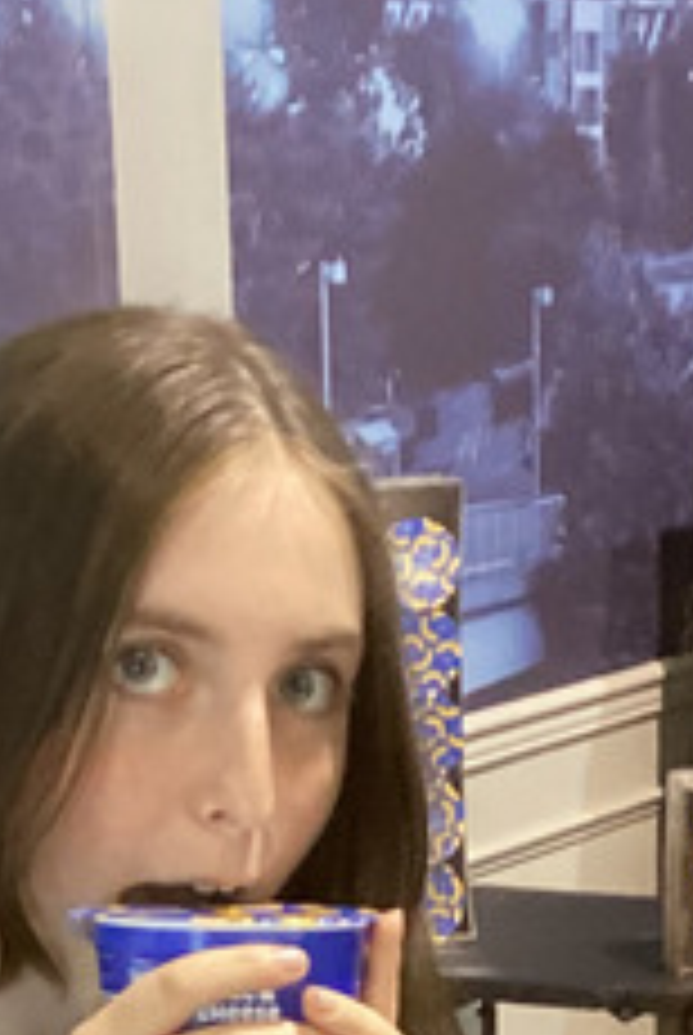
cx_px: 403
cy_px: 1854
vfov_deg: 14.4
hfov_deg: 10.9
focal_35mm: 126
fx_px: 3627
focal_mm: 3.3
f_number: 2.4
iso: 400
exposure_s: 1/50
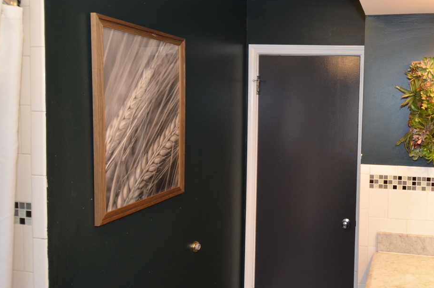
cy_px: 139
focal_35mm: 32
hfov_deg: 54.8
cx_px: 346
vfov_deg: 41.0
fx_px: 385
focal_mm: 12
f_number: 4
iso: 720
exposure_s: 1/60
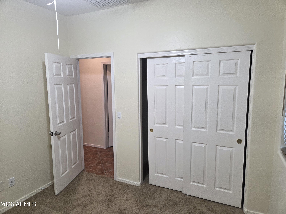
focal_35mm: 23
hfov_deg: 73.9
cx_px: 143
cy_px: 107
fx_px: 190
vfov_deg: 58.9
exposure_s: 1/120
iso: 160
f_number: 1.8
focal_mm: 5.4
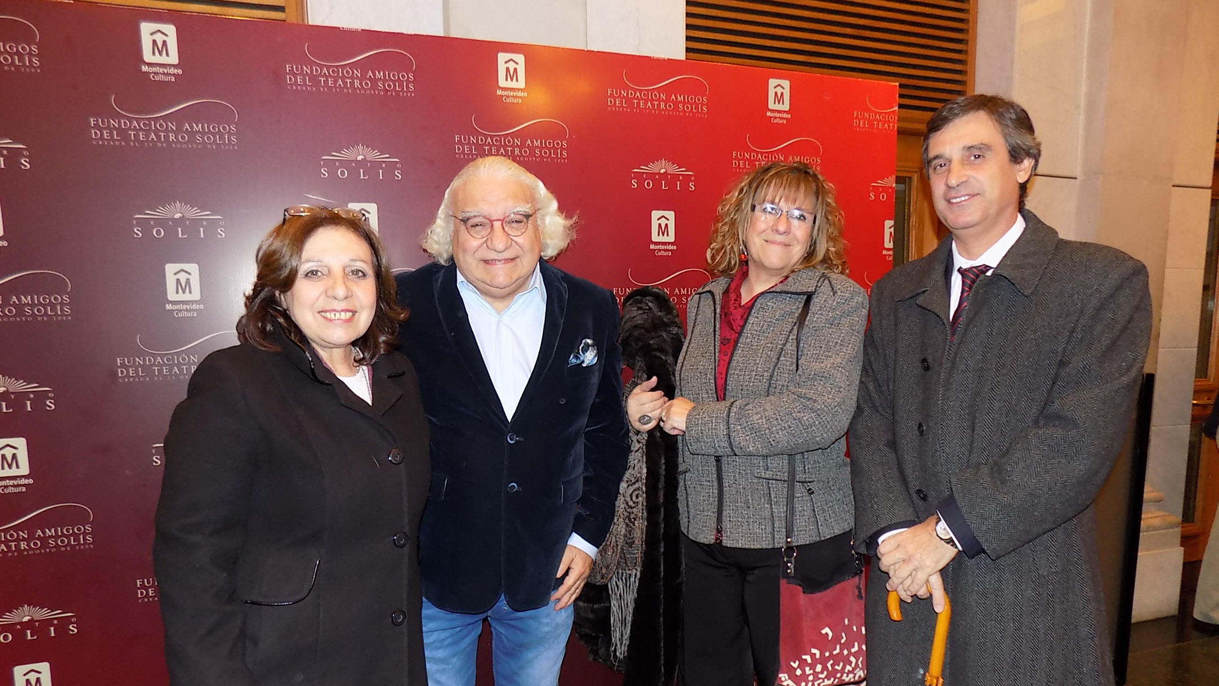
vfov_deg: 44.1
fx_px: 840
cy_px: 416
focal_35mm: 26
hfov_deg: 71.9
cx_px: 617
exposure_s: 1/30
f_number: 3.1
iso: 220
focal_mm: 4
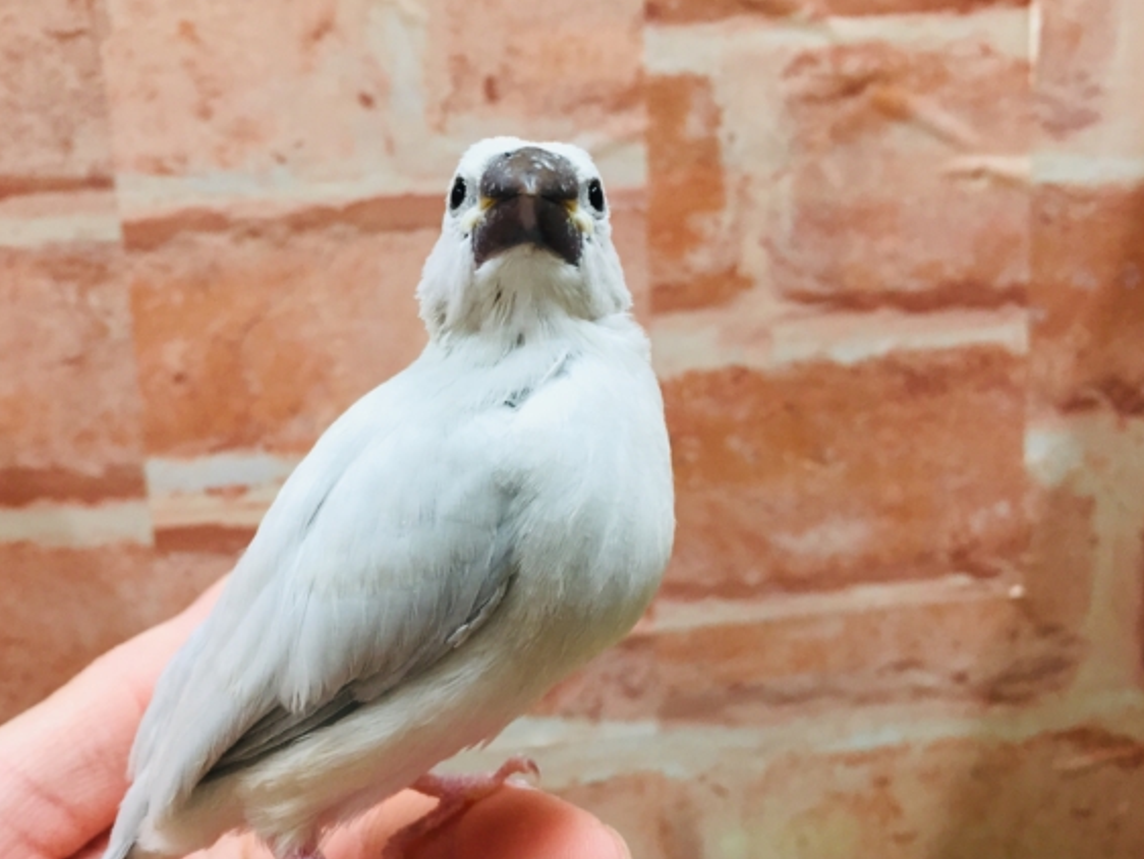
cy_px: 411
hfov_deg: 55.2
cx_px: 511
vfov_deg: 43.0
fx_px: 1091
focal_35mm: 33
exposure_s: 1/30
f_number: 2.2
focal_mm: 4.15
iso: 50
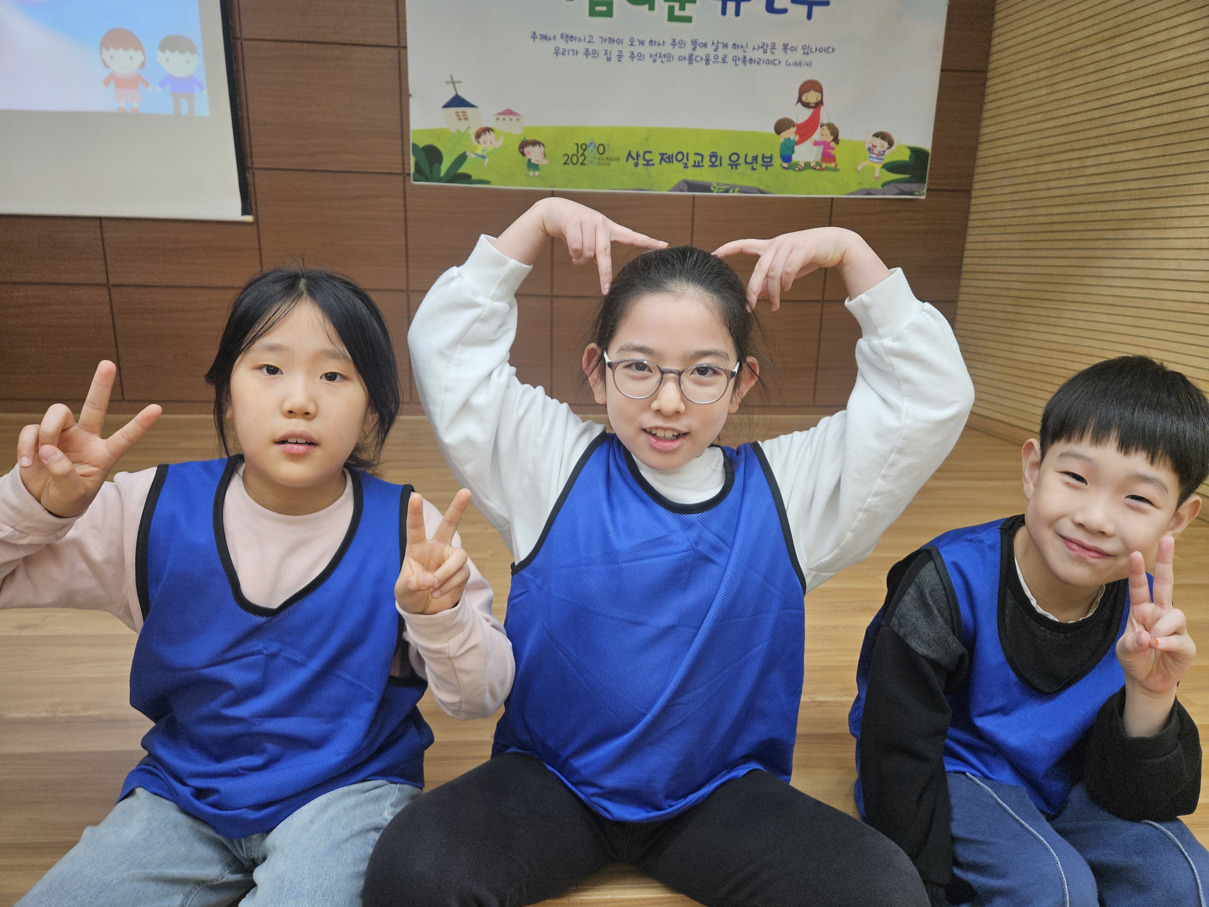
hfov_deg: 73.9
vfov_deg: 58.9
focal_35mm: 23
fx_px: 803
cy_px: 454
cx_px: 604
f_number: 1.8
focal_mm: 5.4
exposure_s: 1/120
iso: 100
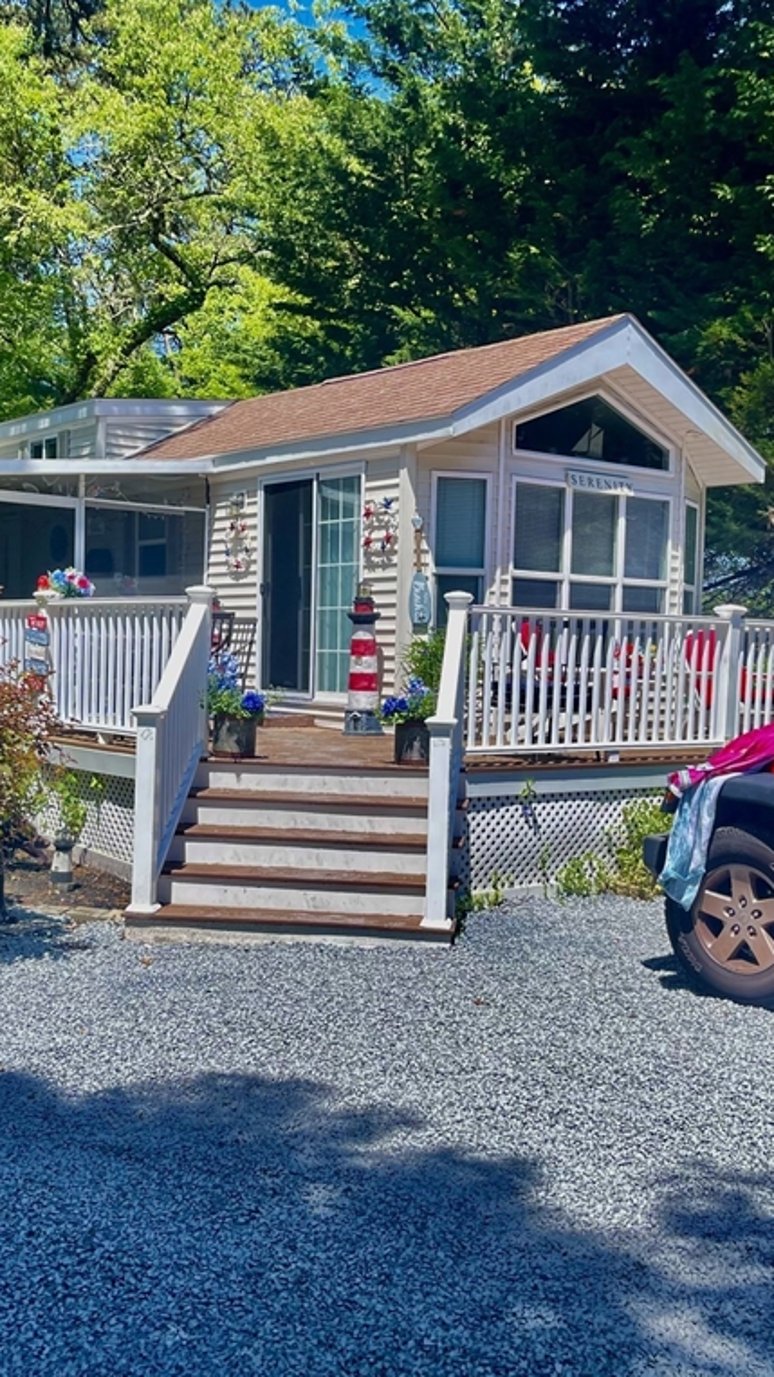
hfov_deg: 31.2
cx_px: 363
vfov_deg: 52.8
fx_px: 1387
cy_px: 689
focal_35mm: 38
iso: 50
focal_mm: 5.1
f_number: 1.6
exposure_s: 1/1109
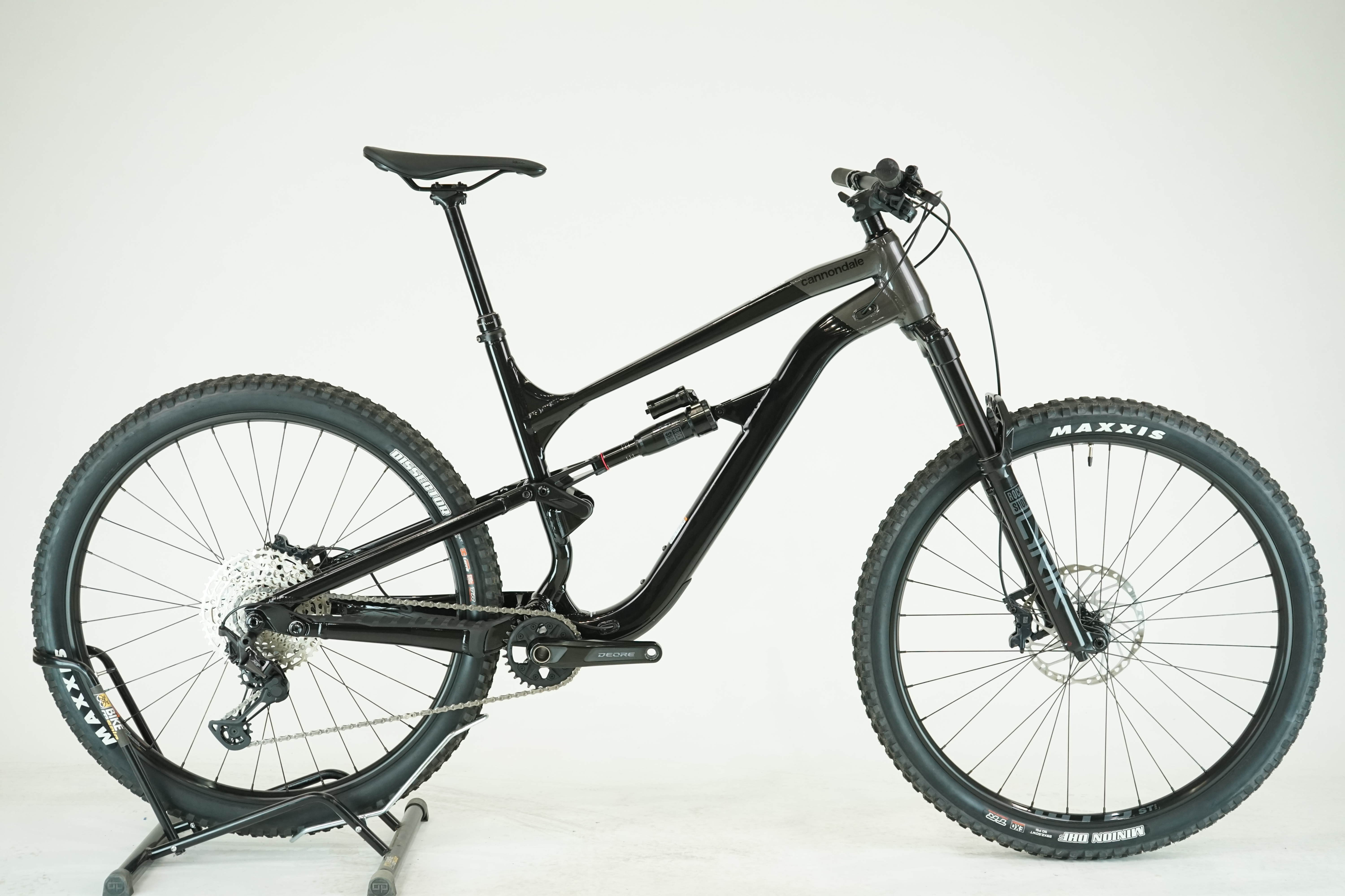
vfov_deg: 28.6
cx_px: 672
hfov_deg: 41.9
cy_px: 448
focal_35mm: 47
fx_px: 1756
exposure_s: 1/200
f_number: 5.6
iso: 1600
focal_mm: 47
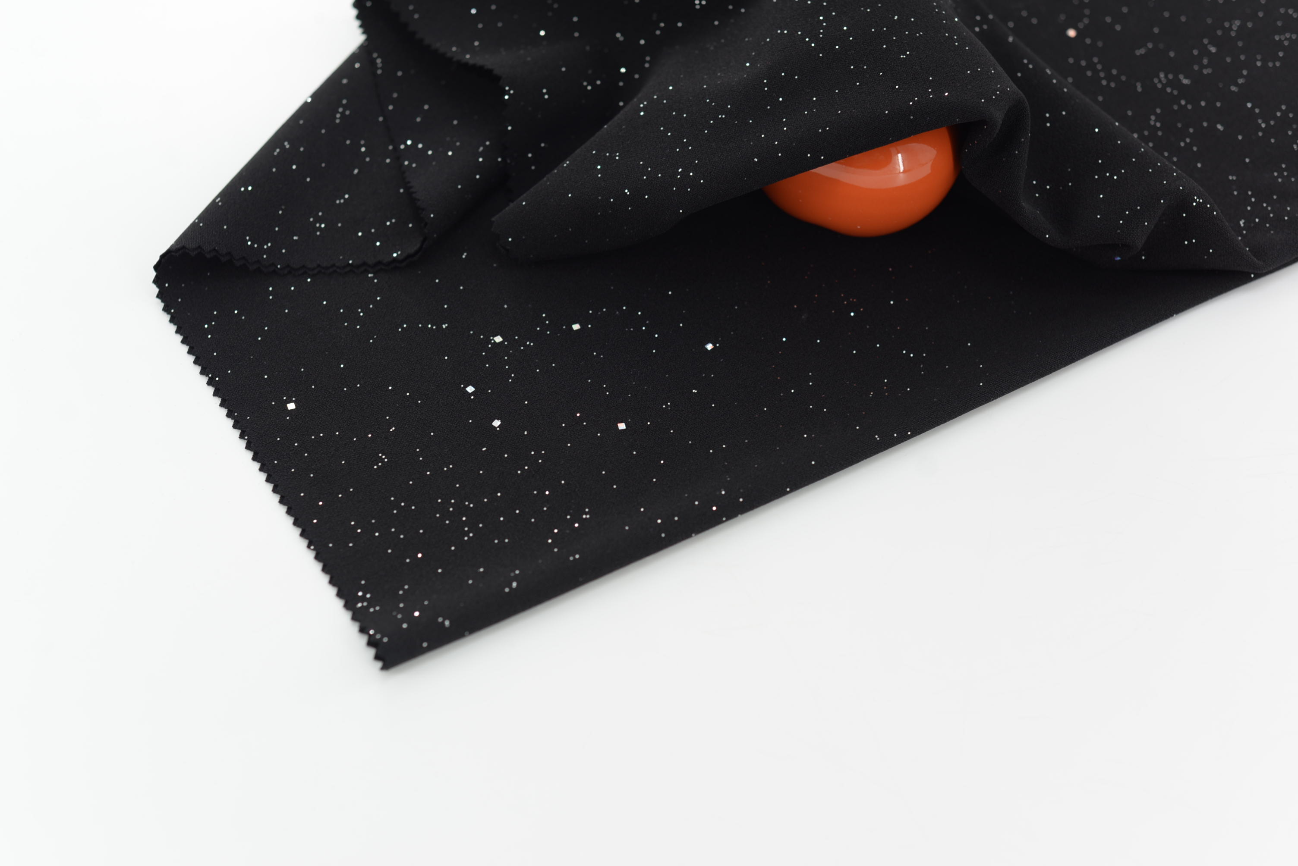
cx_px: 649
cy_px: 433
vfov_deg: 27.0
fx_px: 1803
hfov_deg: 39.6
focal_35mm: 50
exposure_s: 1/80
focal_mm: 50
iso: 100
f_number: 4
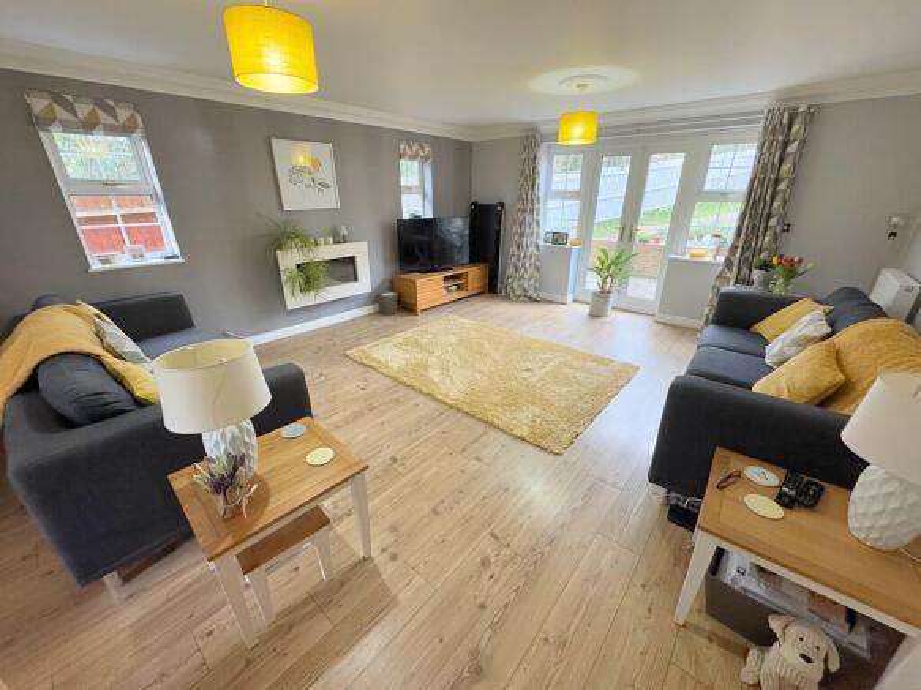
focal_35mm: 14
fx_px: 372
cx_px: 460
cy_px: 345
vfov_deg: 85.7
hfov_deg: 102.1
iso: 320
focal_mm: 2.22
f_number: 2.2
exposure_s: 1/100
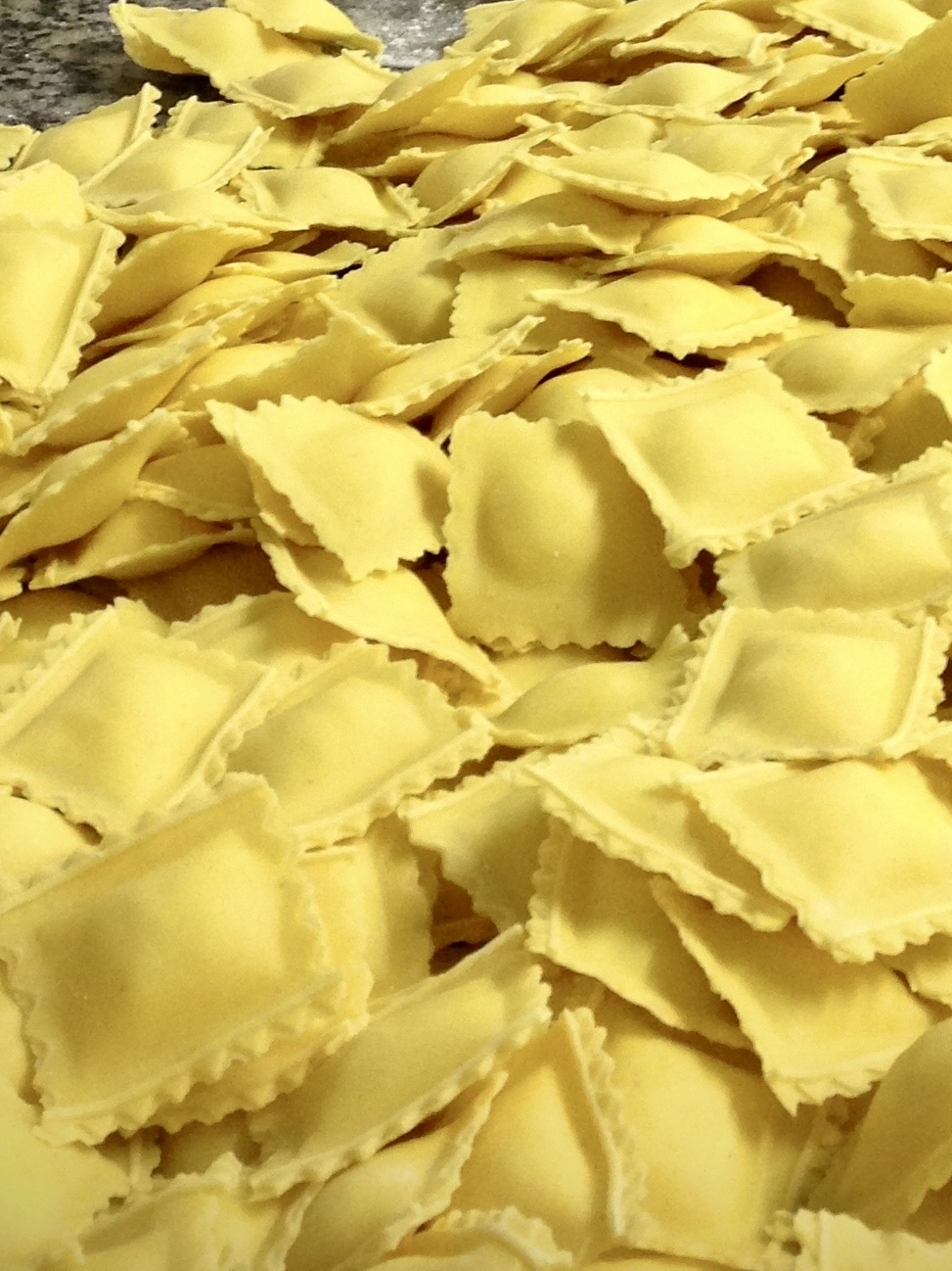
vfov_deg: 22.5
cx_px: 619
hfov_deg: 17.7
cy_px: -65
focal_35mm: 83
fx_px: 3045
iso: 160
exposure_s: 1/20
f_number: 2.4
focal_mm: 4.12
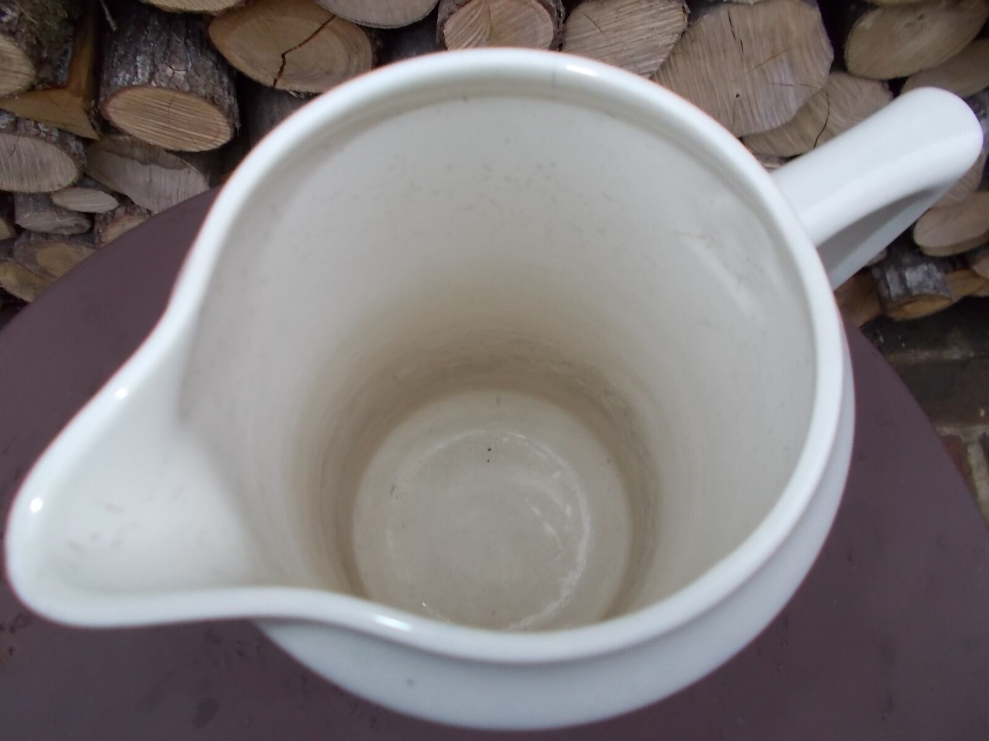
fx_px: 743
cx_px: 494
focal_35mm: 26
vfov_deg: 53.1
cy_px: 370
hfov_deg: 67.3
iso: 200
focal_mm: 4.6
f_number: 3.2
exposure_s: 1/25
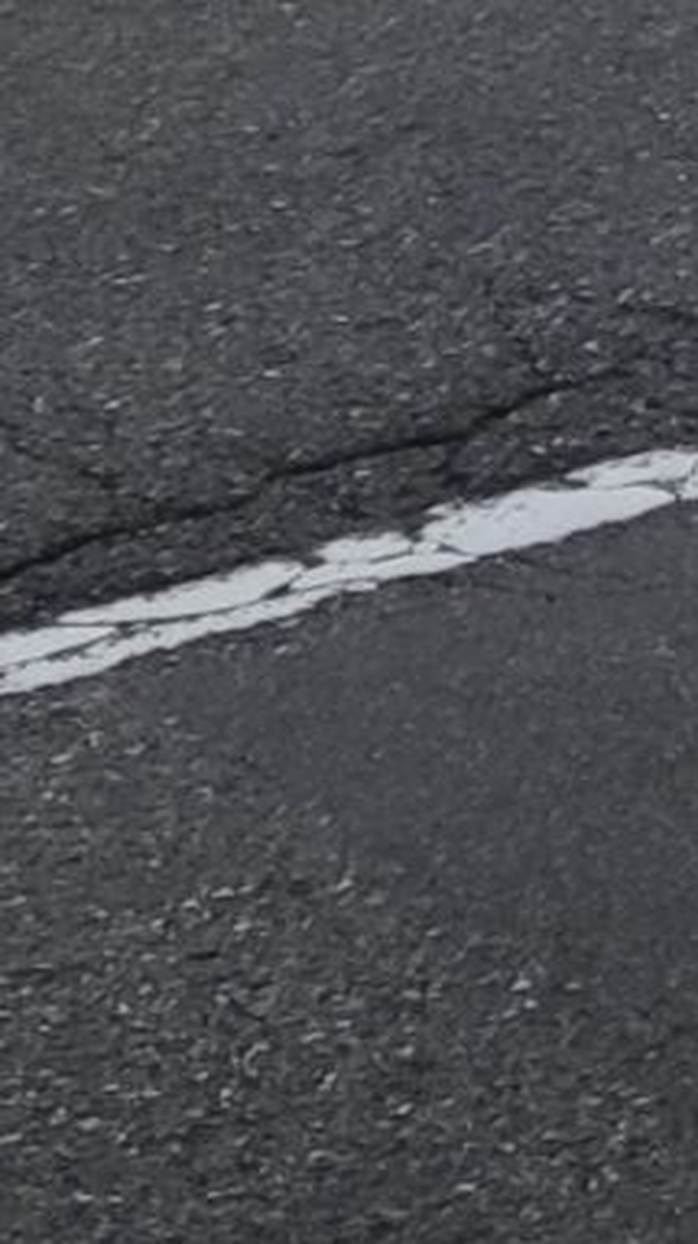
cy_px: -1481
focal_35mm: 182
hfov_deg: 5.8
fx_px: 5998
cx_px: 2675
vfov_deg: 10.6
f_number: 1.79
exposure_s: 1/103
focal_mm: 4.71
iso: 50
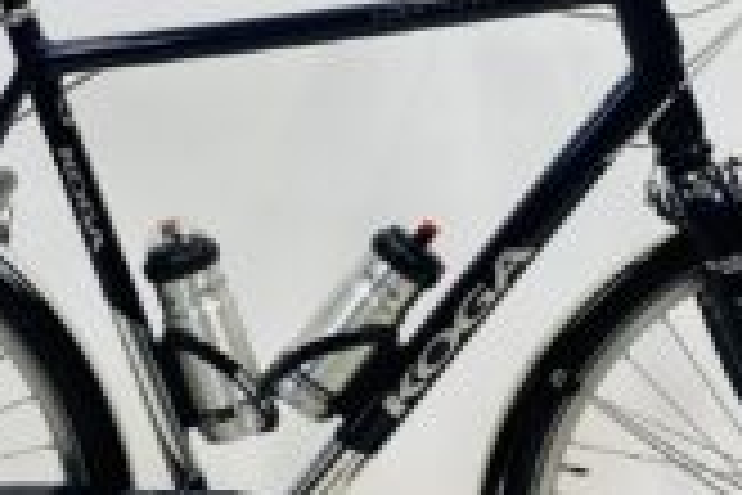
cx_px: 333
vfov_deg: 18.4
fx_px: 1525
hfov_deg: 27.3
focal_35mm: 74
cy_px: 184
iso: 40
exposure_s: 1/100
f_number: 1.8
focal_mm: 4.25
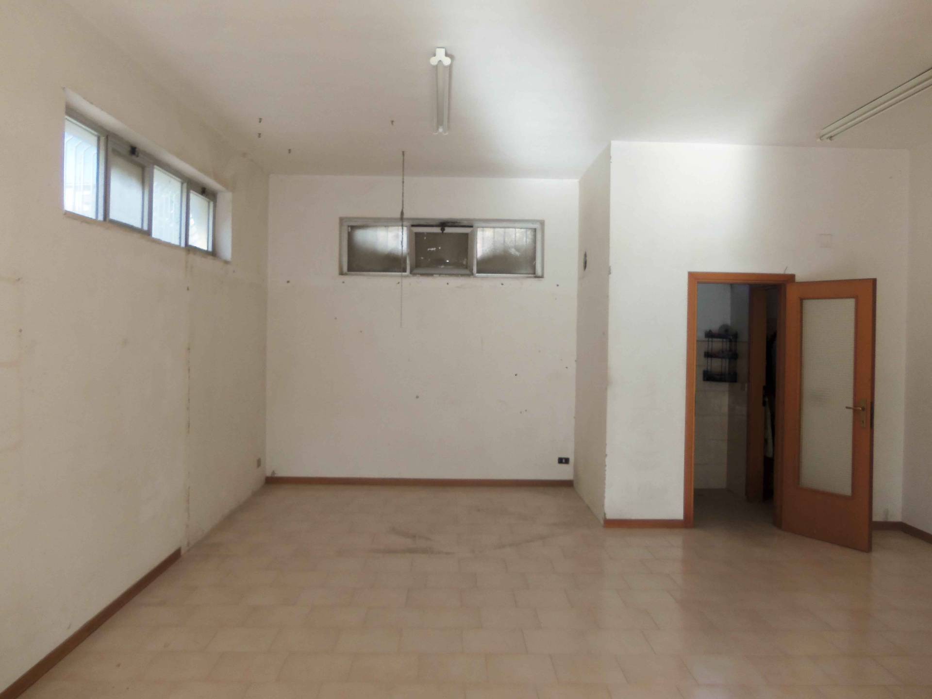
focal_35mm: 28
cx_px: 466
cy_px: 350
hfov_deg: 63.4
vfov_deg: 49.7
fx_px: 754
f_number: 3.9
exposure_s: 1/80
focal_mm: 5.1
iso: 64
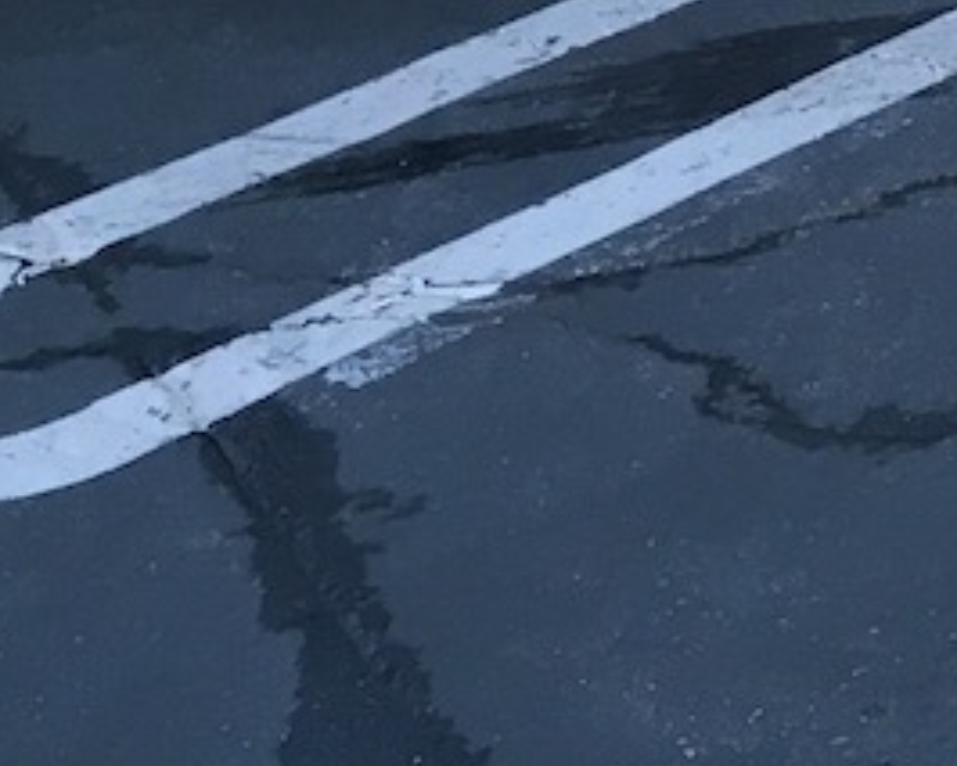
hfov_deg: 12.7
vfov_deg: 10.0
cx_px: 1716
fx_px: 3910
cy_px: -957
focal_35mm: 138
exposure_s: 1/30
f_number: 2.2
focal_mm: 4.15
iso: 25
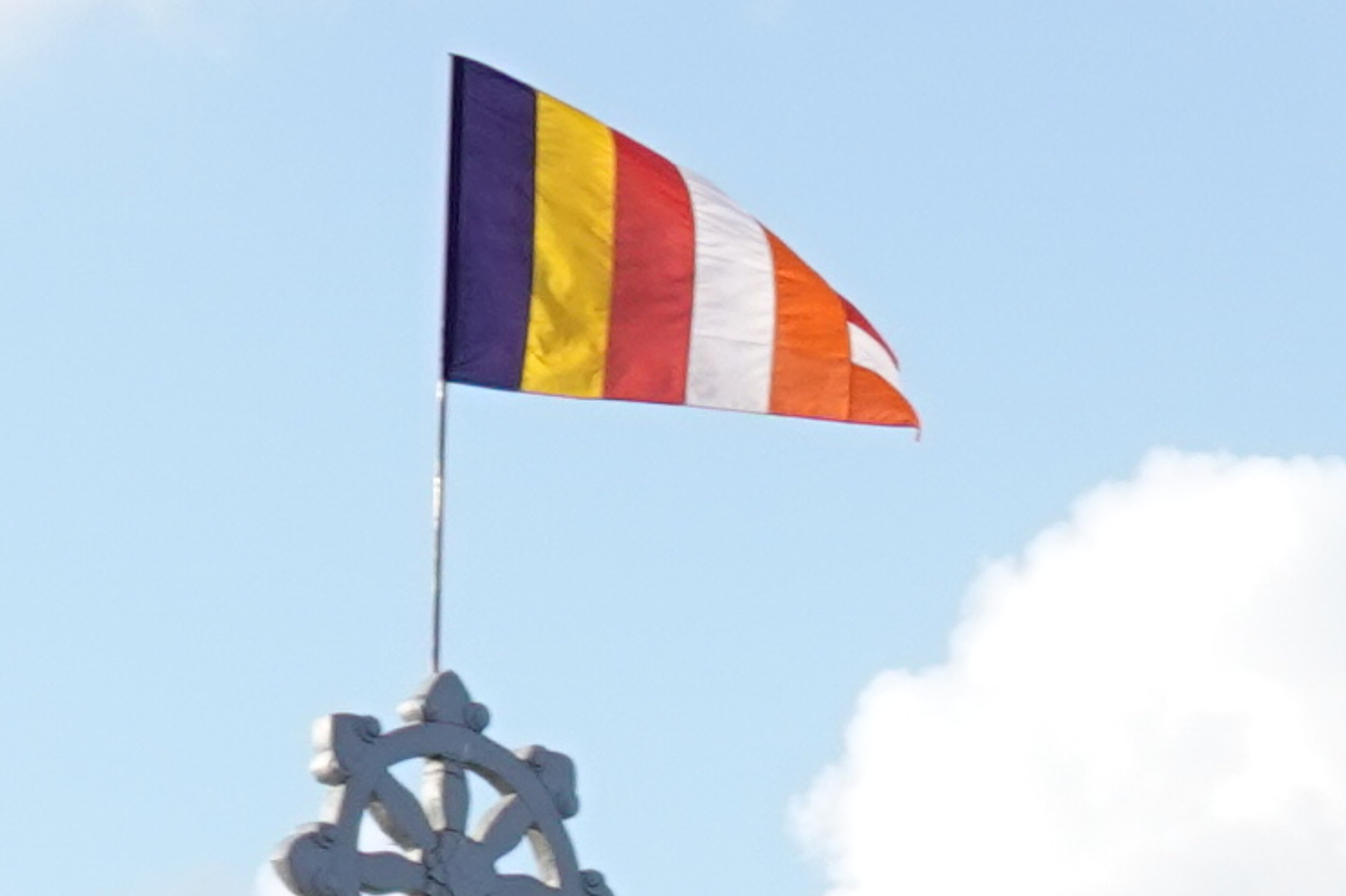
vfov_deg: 3.4
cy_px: 2845
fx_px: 14802
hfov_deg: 5.1
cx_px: 2291
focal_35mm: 396
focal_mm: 19.84
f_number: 4
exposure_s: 1/500
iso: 100
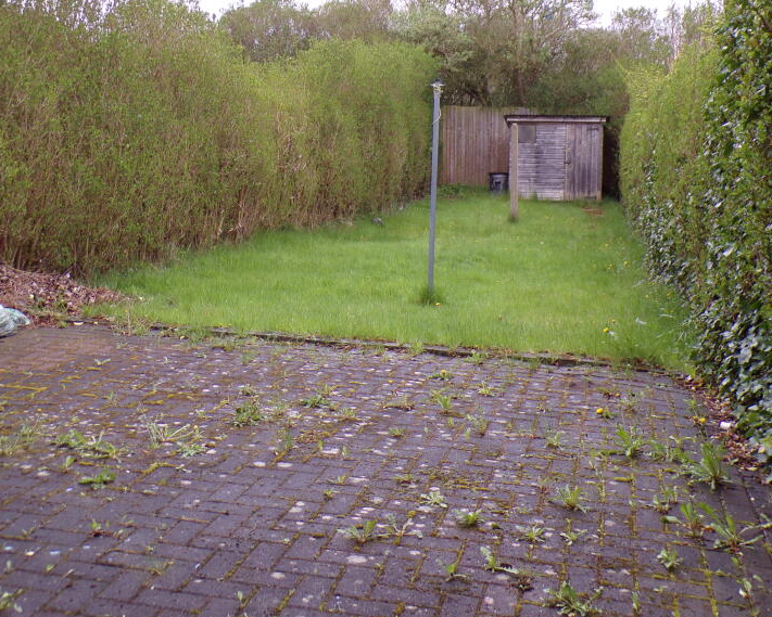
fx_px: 1028
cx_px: 337
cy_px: 226
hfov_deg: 41.1
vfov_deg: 33.3
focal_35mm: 45
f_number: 3.2
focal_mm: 5.8
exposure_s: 1/240
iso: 80
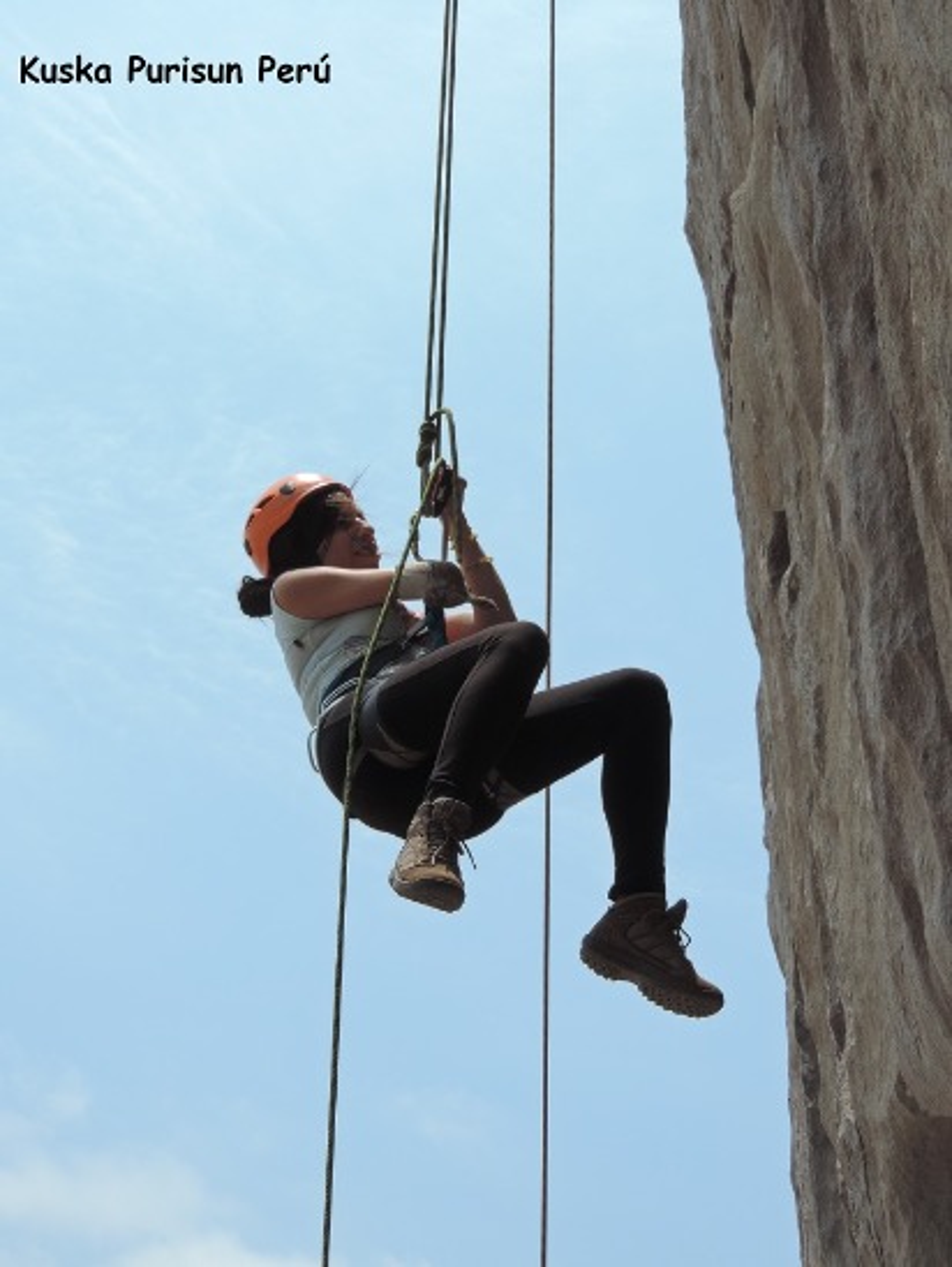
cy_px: 634
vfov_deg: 26.0
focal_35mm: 75
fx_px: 2746
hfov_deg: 19.7
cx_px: 476
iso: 100
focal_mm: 13.3
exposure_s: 1/1000
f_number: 3.9
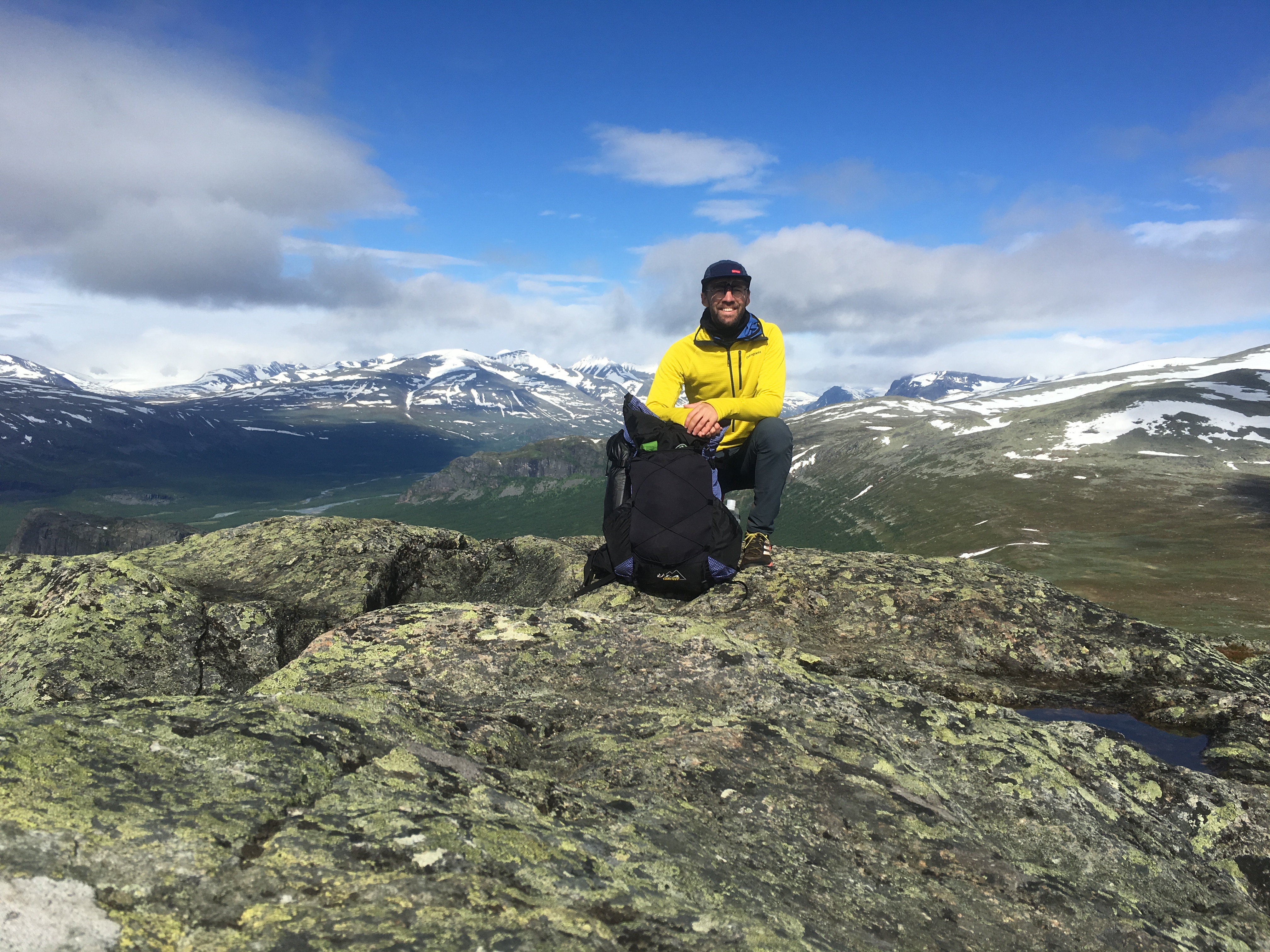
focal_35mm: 29
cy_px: 476
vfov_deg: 48.2
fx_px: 1064
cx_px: 635
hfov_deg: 61.7
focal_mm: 4.15
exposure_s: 1/2404
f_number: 2.2
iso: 25
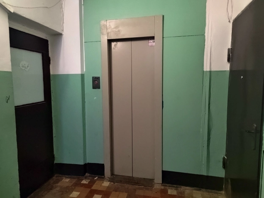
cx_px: 132
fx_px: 175
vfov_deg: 58.9
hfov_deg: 73.9
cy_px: 99
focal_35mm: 23
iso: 5360
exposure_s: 1/25
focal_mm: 5.52
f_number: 1.9
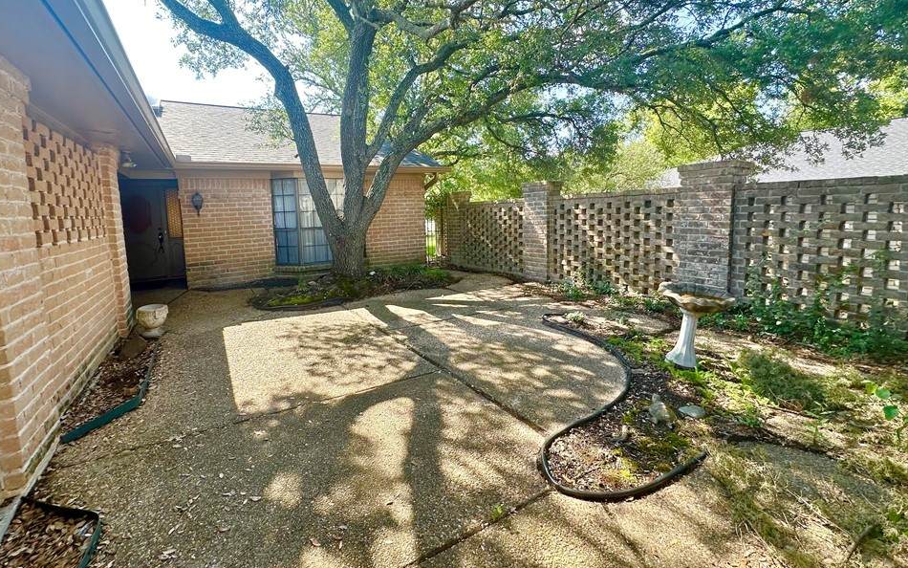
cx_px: 421
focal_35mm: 16
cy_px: 244
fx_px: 396
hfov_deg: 97.6
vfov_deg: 70.9
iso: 40
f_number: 2.2
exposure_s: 1/226
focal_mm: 2.22
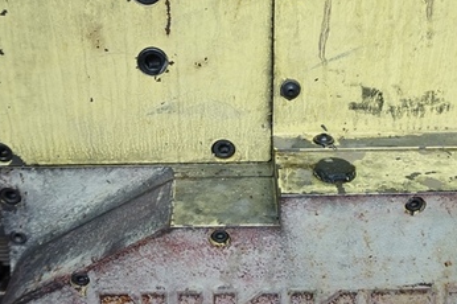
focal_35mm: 50
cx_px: 237
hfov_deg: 39.6
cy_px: 114
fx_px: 634
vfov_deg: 26.9
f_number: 4
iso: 800
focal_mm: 16
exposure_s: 1/60
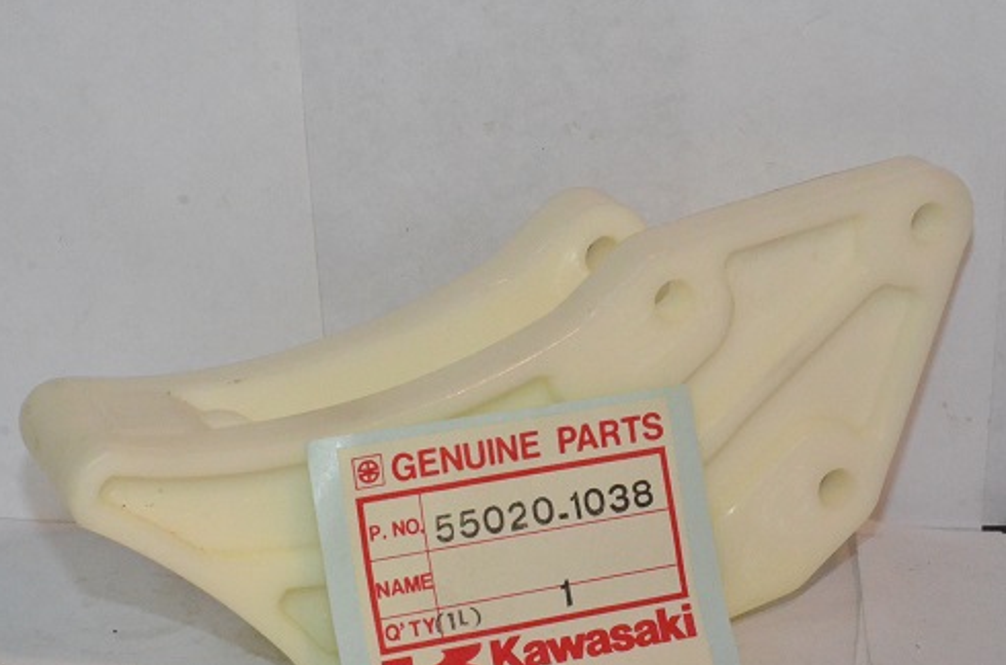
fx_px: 2731
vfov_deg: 13.9
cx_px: 548
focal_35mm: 98
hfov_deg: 20.9
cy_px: 358
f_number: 13
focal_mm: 50
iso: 6400
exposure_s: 1/200
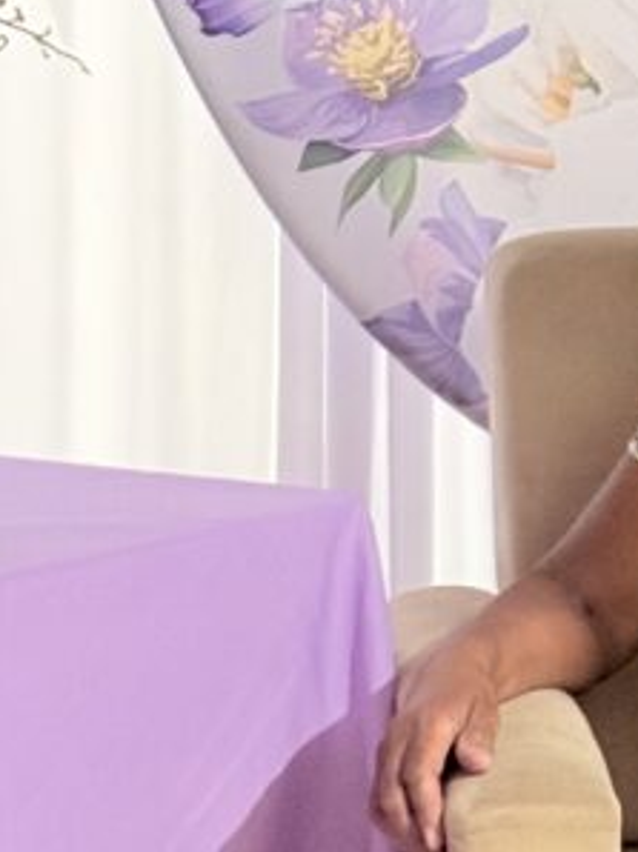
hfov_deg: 8.8
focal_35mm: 165
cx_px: 956
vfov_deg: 12.0
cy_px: 489
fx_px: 4061
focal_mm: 6.76
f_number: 1.78
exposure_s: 1/30
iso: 500
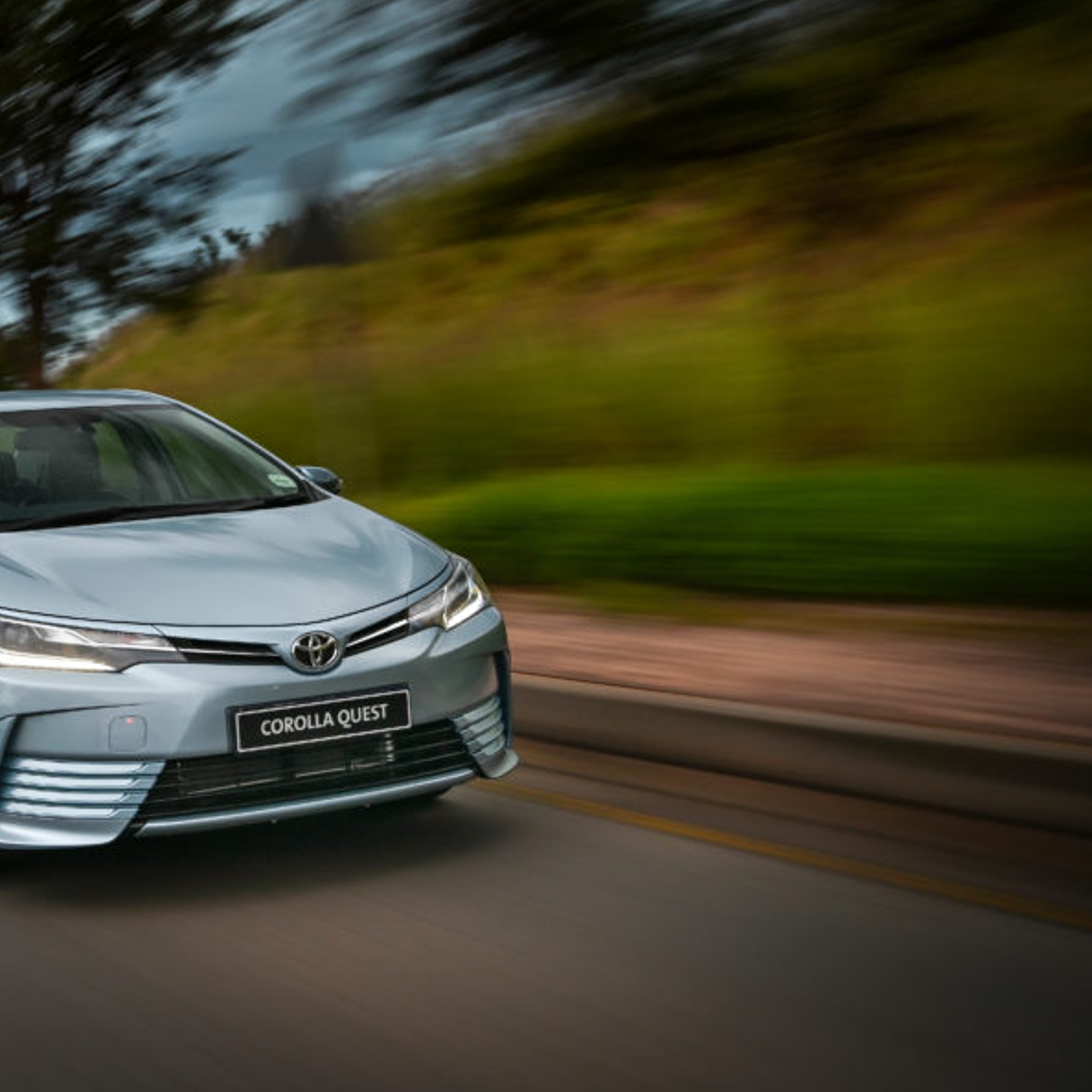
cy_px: 497
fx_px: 1785
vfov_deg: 34.0
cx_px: 186
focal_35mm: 50
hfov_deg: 32.9
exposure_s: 1/8
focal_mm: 35
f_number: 4.5
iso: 320
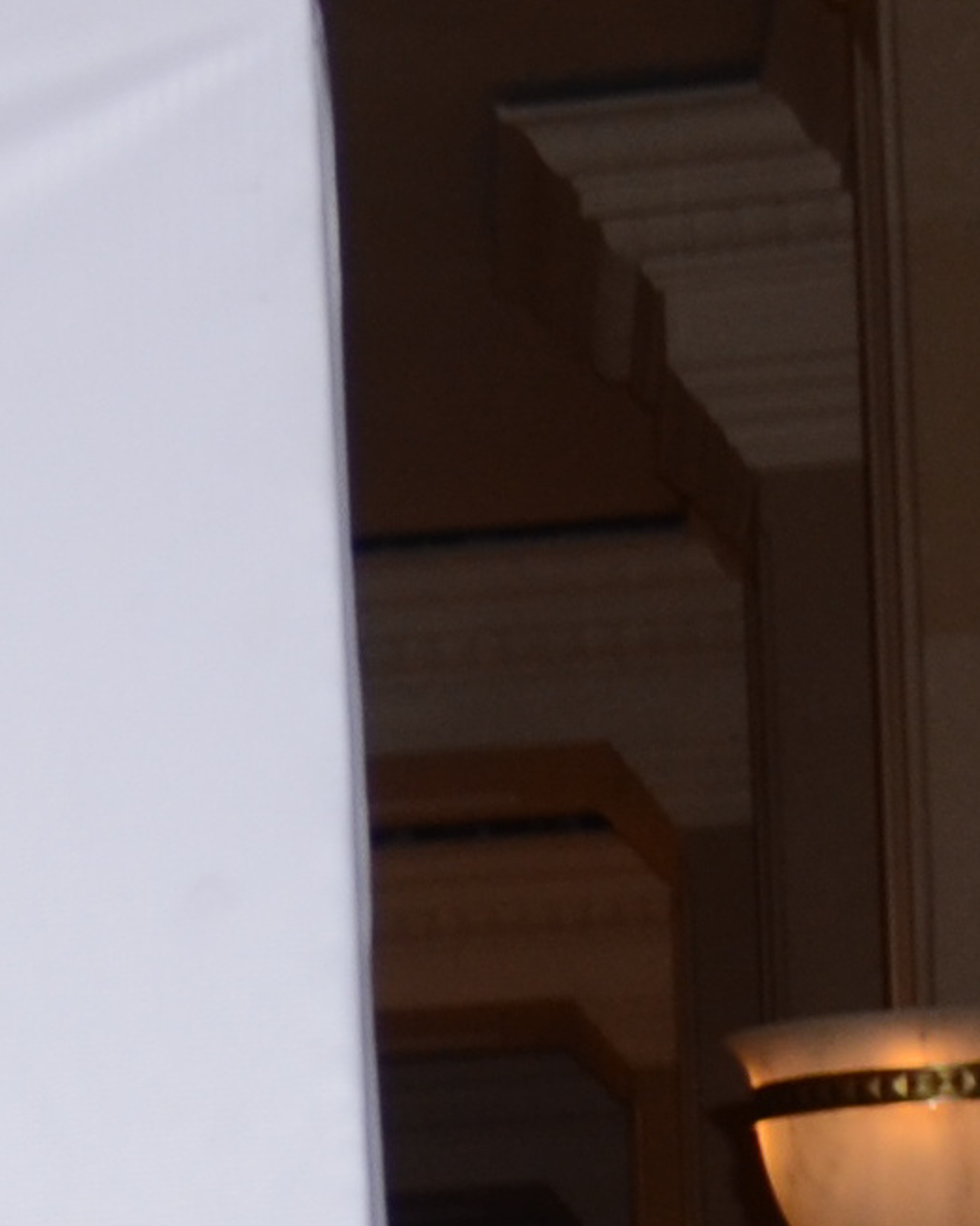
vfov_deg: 7.3
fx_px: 9252
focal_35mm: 255
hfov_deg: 5.5
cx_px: -2387
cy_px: 2426
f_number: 4.5
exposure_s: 1/250
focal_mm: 24
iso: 250
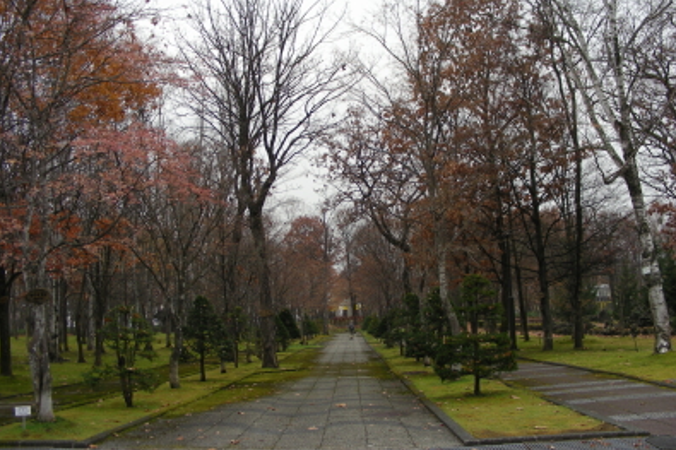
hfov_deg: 48.5
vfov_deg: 33.3
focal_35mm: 40
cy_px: 202
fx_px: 751
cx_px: 341
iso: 50
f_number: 3.5
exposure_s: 1/65
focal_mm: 6.3
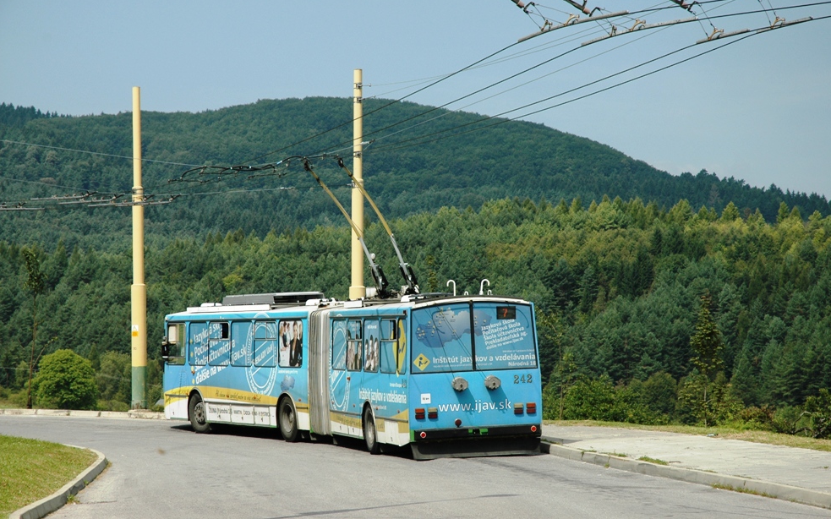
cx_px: 416
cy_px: 257
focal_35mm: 108
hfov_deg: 19.3
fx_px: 2446
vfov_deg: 12.1
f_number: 7.1
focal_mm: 70
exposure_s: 1/800
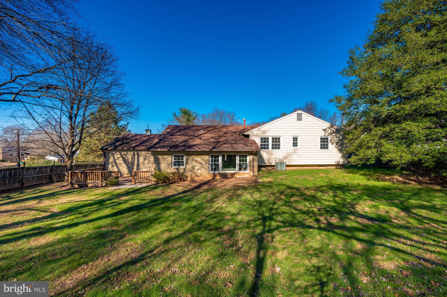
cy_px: 148
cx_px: 224
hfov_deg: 104.3
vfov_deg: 81.1
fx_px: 174
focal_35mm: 14
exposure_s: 1/160
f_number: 8
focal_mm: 14
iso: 50
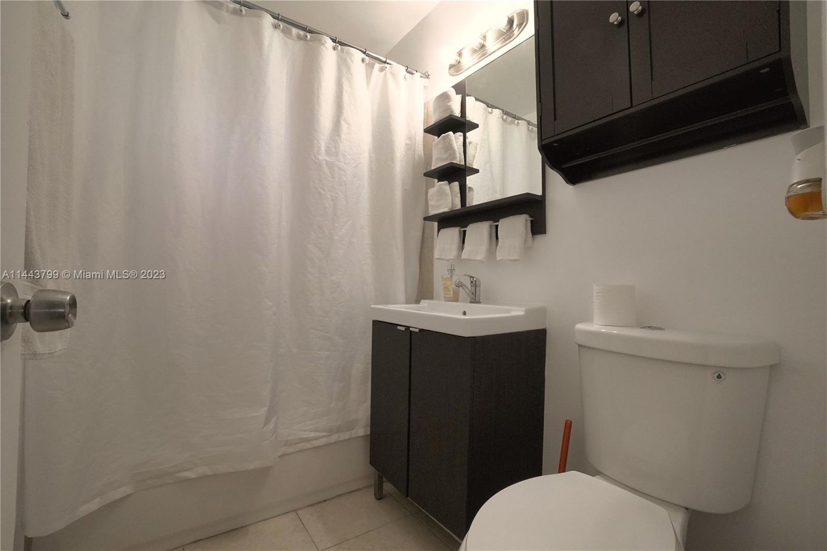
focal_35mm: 15
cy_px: 276
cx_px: 414
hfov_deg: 100.4
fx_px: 344
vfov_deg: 77.3
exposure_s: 1/80
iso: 2000
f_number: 10
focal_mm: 10
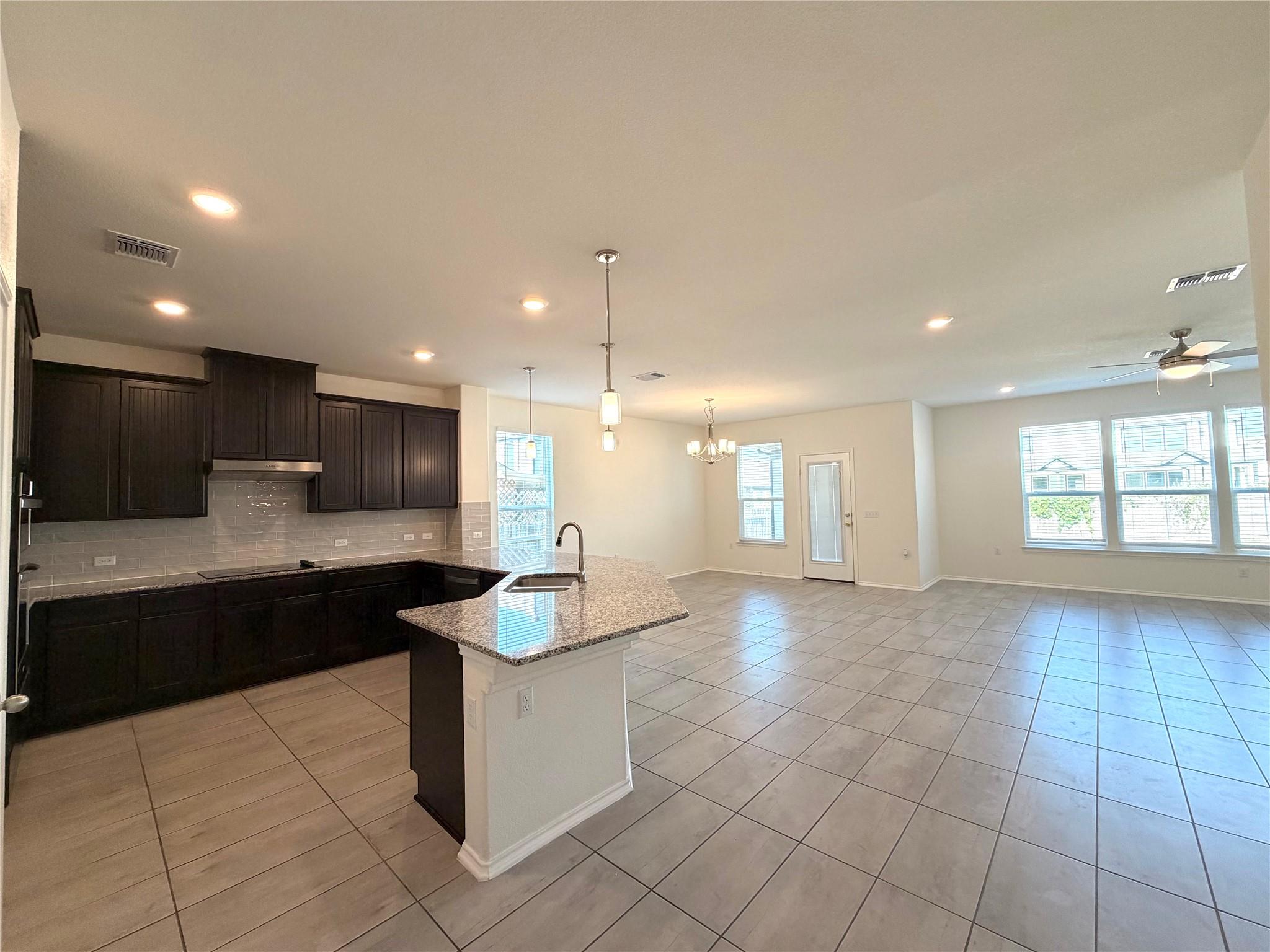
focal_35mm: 14
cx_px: 635
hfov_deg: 102.1
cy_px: 476
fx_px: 514
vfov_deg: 85.7
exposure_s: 1/120
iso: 160
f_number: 2.2
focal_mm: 2.22
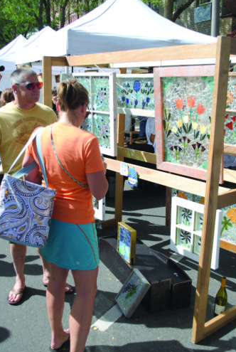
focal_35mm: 40
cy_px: 165
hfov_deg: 33.5
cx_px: 103
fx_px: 392
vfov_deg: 48.4
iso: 400
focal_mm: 22
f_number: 5
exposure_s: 1/2000
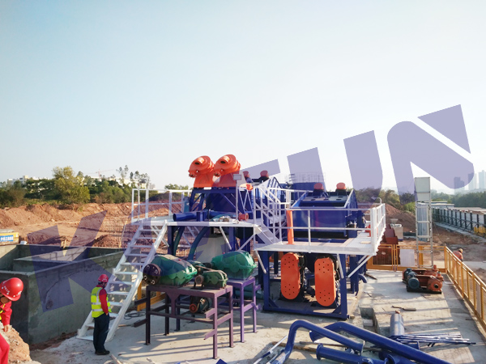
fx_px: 295
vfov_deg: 63.4
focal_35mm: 21
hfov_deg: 79.0
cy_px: 182
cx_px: 243
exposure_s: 1/817
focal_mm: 3.66
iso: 50
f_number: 2.2
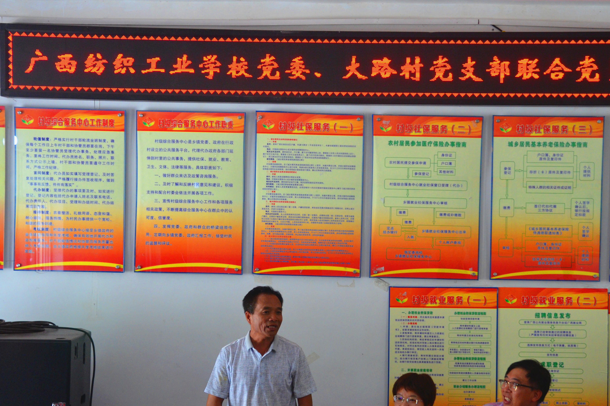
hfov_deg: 29.9
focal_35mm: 67
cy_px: 242
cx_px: 400
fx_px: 1135
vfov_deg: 20.3
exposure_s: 1/100
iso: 1100
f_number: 5
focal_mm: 34
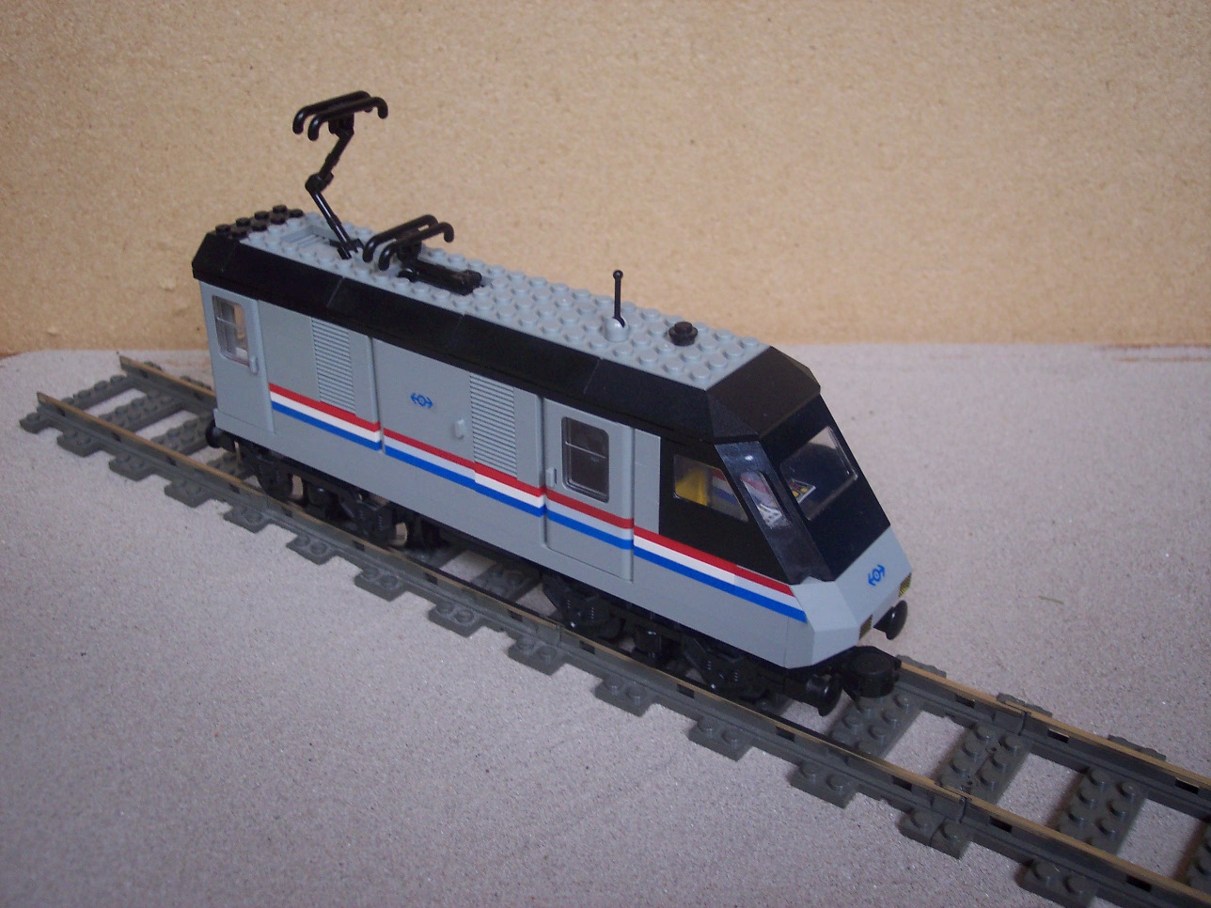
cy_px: 454
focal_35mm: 38
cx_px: 606
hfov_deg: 49.0
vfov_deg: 37.7
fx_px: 1329
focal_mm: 8
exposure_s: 1/90
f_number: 2.8
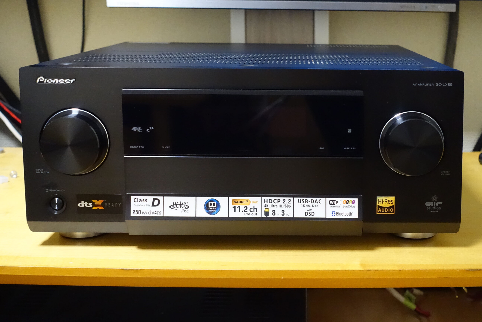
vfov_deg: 28.7
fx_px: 629
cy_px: 161
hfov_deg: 41.9
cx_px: 241
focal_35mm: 47
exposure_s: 1/100
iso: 4000
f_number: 2.8
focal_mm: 17.27
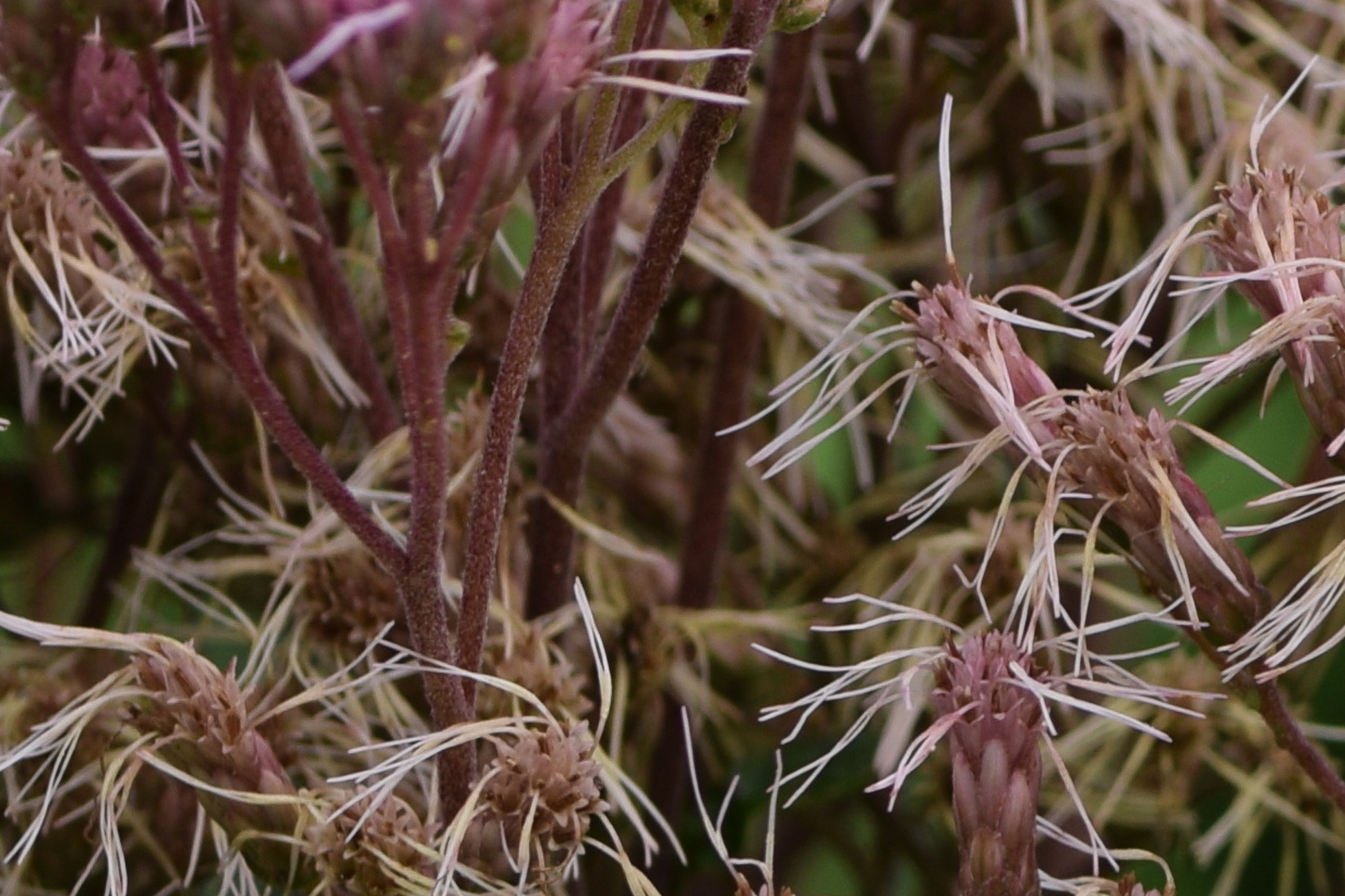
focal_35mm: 766
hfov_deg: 2.7
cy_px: -138
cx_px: 2545
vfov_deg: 1.8
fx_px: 28633
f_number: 9
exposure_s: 1/60
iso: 100
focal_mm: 105
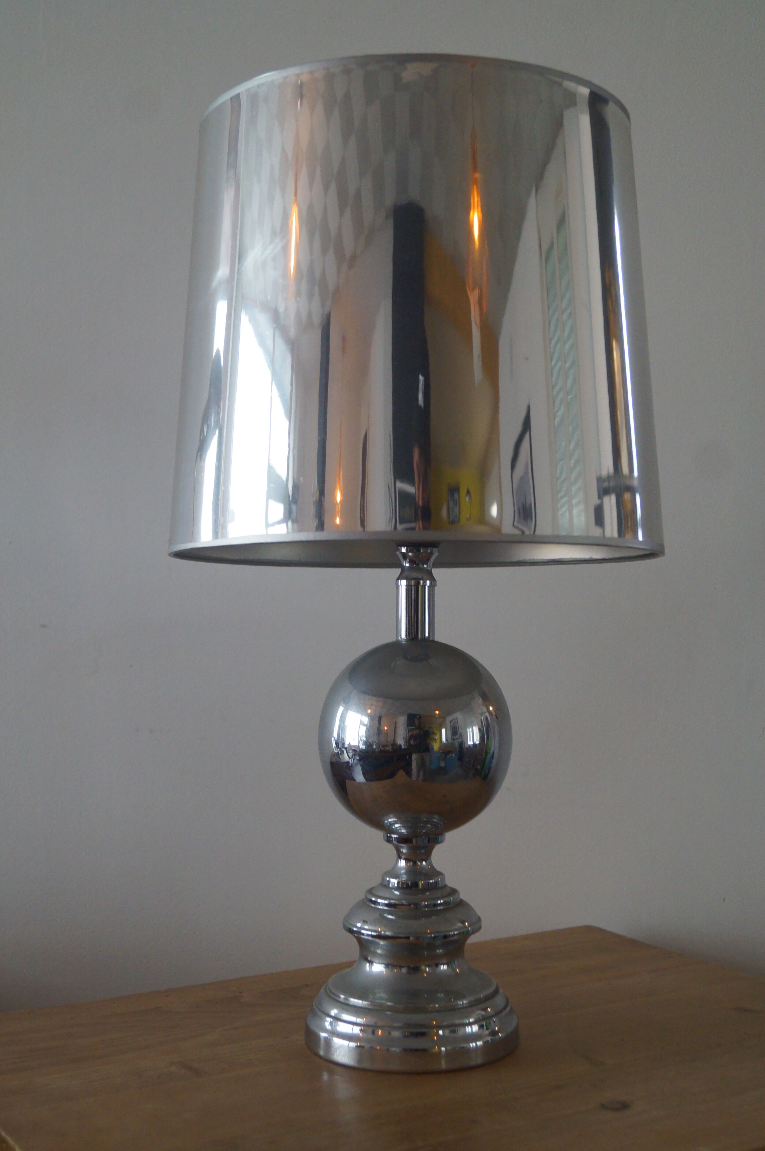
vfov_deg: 43.6
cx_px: 382
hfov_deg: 29.8
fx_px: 1438
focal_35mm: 45
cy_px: 576
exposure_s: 1/60
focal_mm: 30
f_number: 4.5
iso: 1250
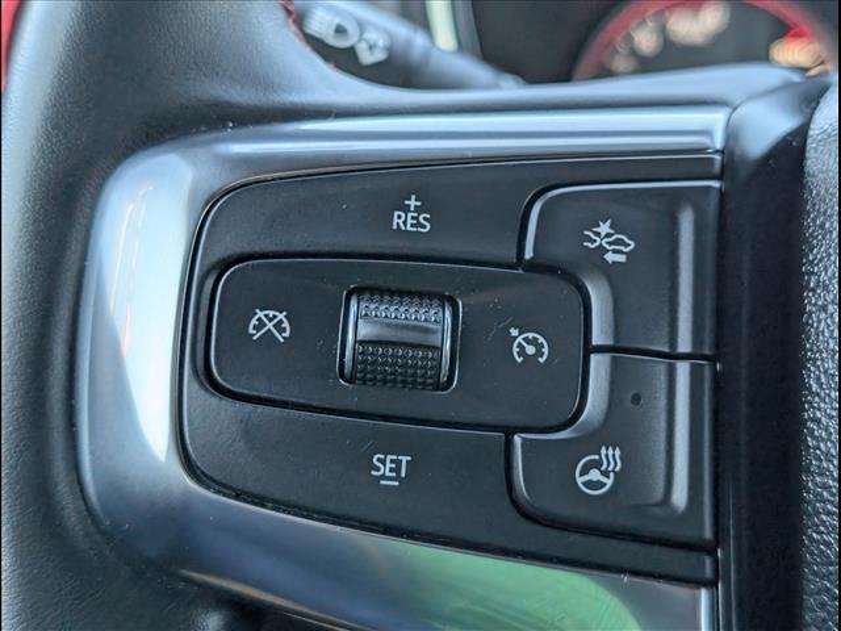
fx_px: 1190
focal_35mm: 49
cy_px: 316
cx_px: 420
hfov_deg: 38.9
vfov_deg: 29.7
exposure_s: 1/455
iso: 120
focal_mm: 6.9
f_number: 1.68
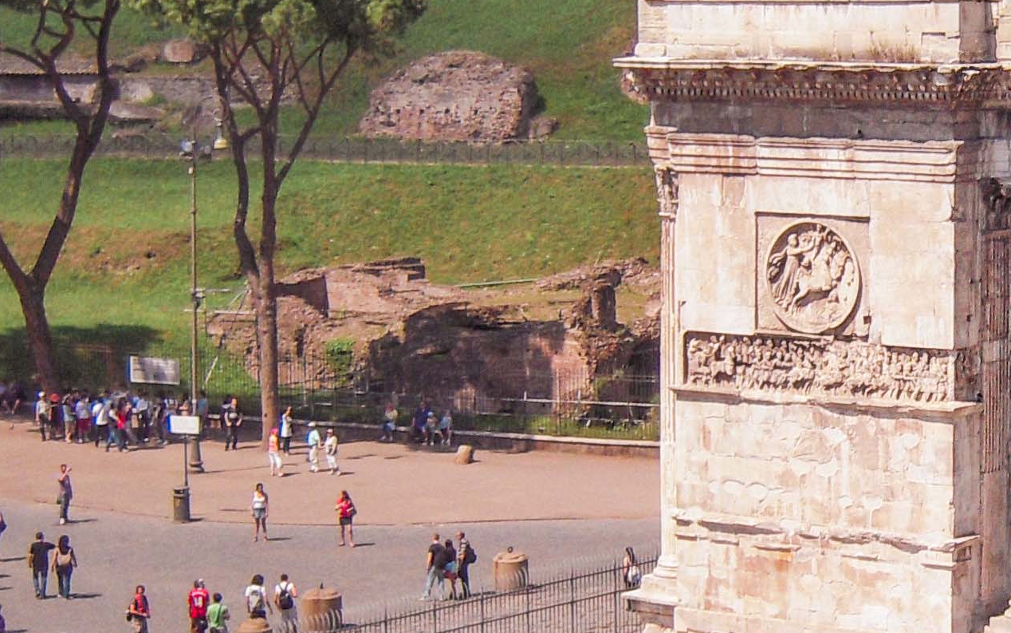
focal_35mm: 125
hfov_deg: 16.4
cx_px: 952
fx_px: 3445
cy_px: 343
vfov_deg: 10.5
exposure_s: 1/320
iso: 100
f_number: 6.4
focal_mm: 7.3
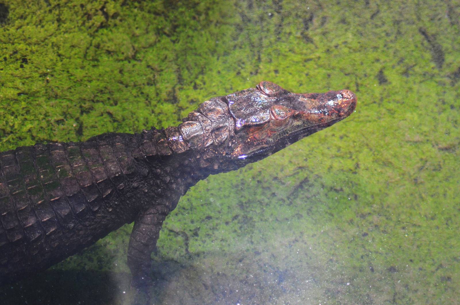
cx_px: 230
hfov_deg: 19.5
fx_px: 1339
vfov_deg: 13.0
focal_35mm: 105
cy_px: 152
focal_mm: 70
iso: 1000
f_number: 4
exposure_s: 1/125
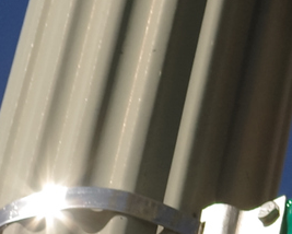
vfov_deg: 3.0
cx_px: 883
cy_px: -3
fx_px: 4506
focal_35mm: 521
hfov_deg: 3.6
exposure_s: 1/2000
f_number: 7.1
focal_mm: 70
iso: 250
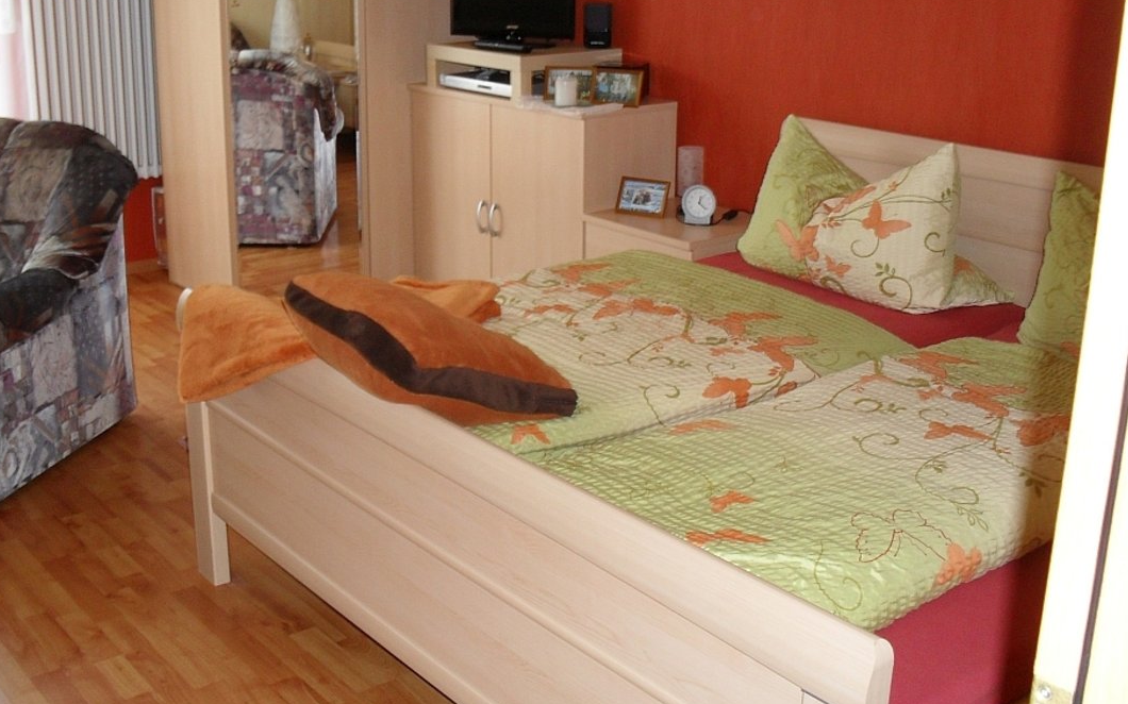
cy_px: 294
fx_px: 1291
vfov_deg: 30.5
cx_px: 524
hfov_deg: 47.2
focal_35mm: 42
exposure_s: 1/45
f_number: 3.2
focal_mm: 6.3
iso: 200
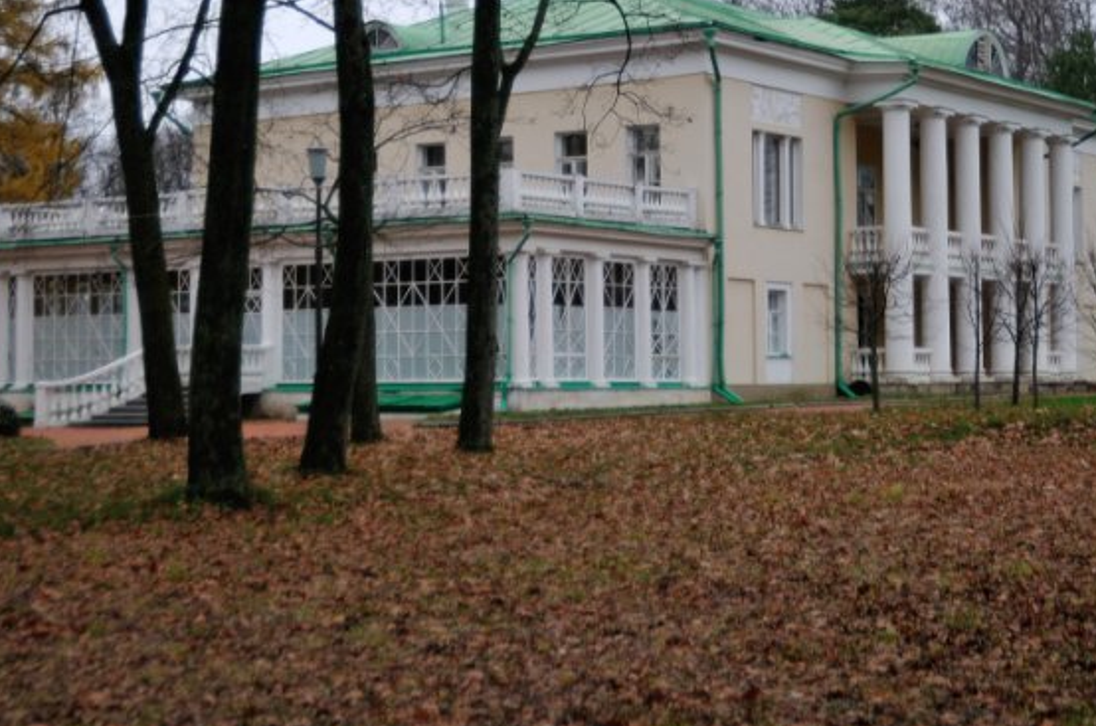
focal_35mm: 78
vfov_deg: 17.4
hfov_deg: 26.0
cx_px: 558
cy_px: 238
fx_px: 2370
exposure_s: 1/125
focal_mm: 32
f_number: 3.8
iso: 320
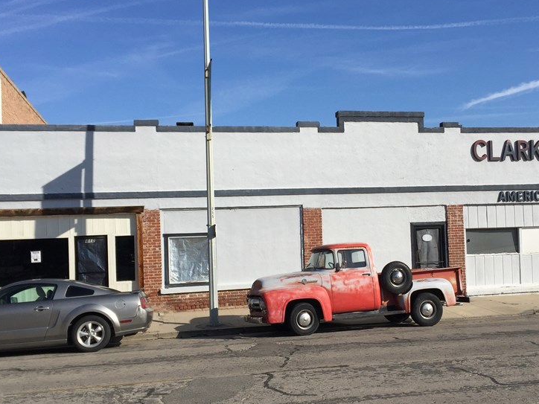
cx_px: 312
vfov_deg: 35.1
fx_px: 638
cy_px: 219
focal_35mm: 41
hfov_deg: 45.6
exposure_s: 1/3968
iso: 32
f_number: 2.2
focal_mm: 4.15
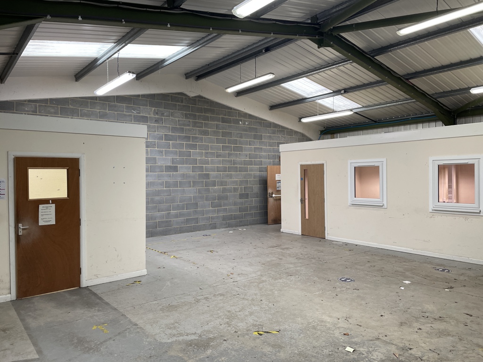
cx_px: 242
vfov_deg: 53.1
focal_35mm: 26
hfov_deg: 67.3
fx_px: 363
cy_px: 181
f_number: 1.6
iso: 100
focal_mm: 4.2
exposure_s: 1/100
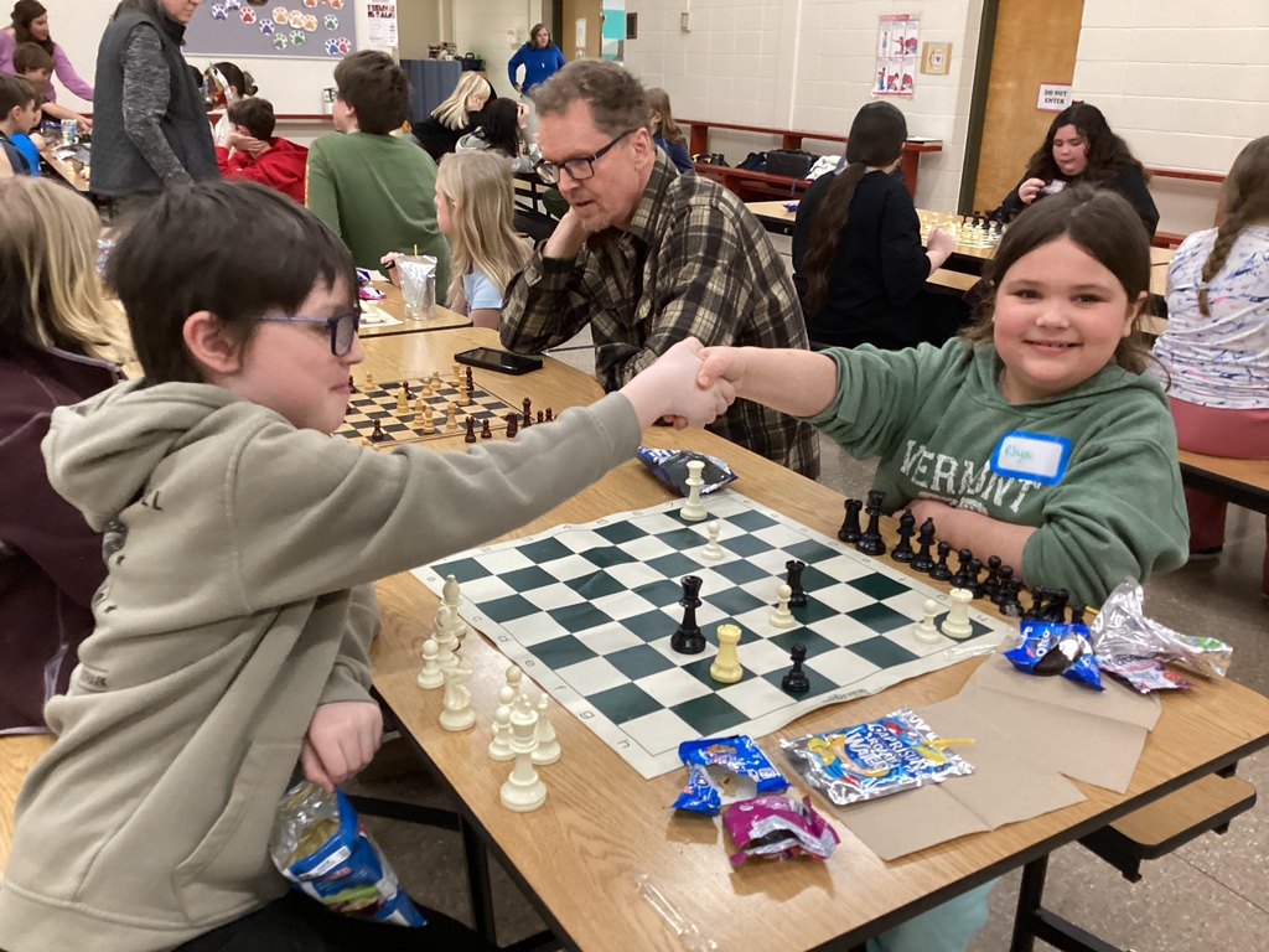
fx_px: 1136
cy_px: 476
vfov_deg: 45.4
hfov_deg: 58.4
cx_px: 634
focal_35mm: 31
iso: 400
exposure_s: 1/60
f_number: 2.4
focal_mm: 3.3
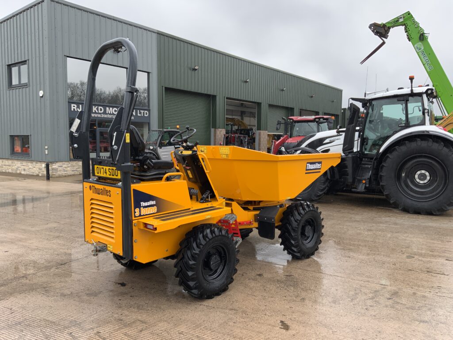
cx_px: 226
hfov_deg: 61.7
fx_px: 380
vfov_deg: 48.2
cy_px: 170
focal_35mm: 29
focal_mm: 3
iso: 16
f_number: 1.8
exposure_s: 1/125
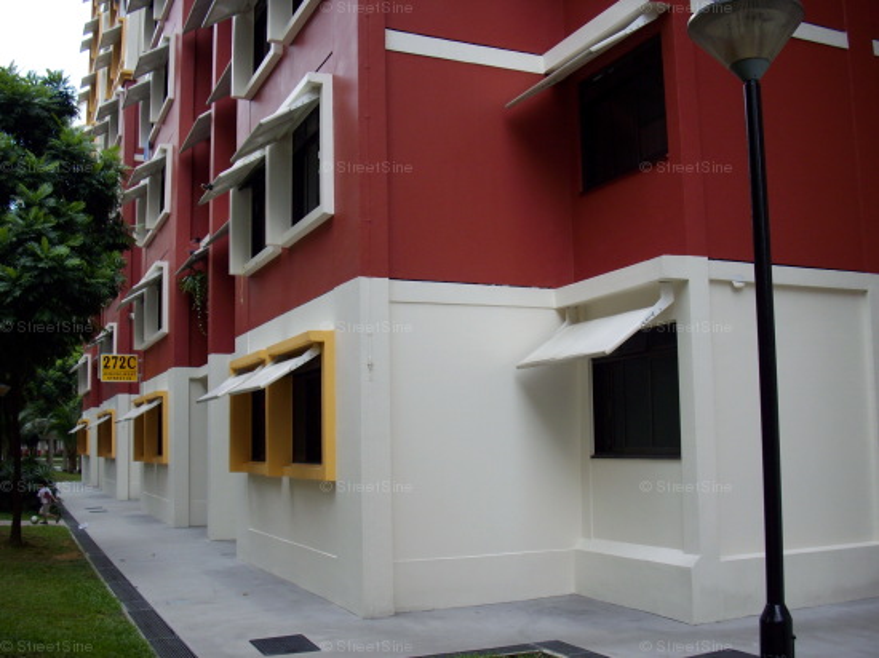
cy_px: 329
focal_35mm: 37
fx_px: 939
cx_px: 440
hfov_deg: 50.2
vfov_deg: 38.6
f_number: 2.8
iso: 80
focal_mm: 6.2
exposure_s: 1/200
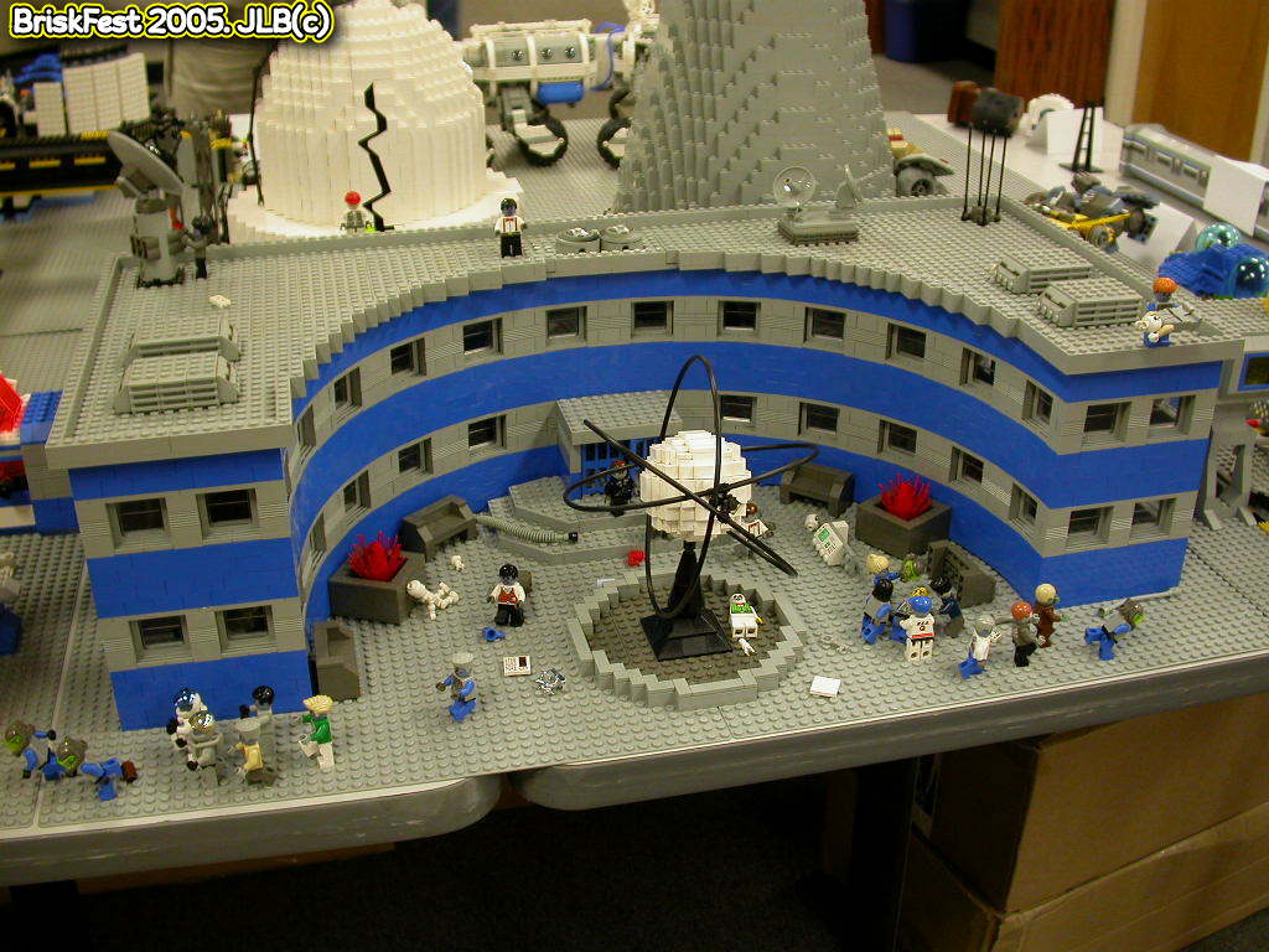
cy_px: 476
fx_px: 1393
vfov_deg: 37.7
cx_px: 634
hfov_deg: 49.0
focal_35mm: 38
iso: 100
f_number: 2.6
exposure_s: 1/26.8
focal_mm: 7.85
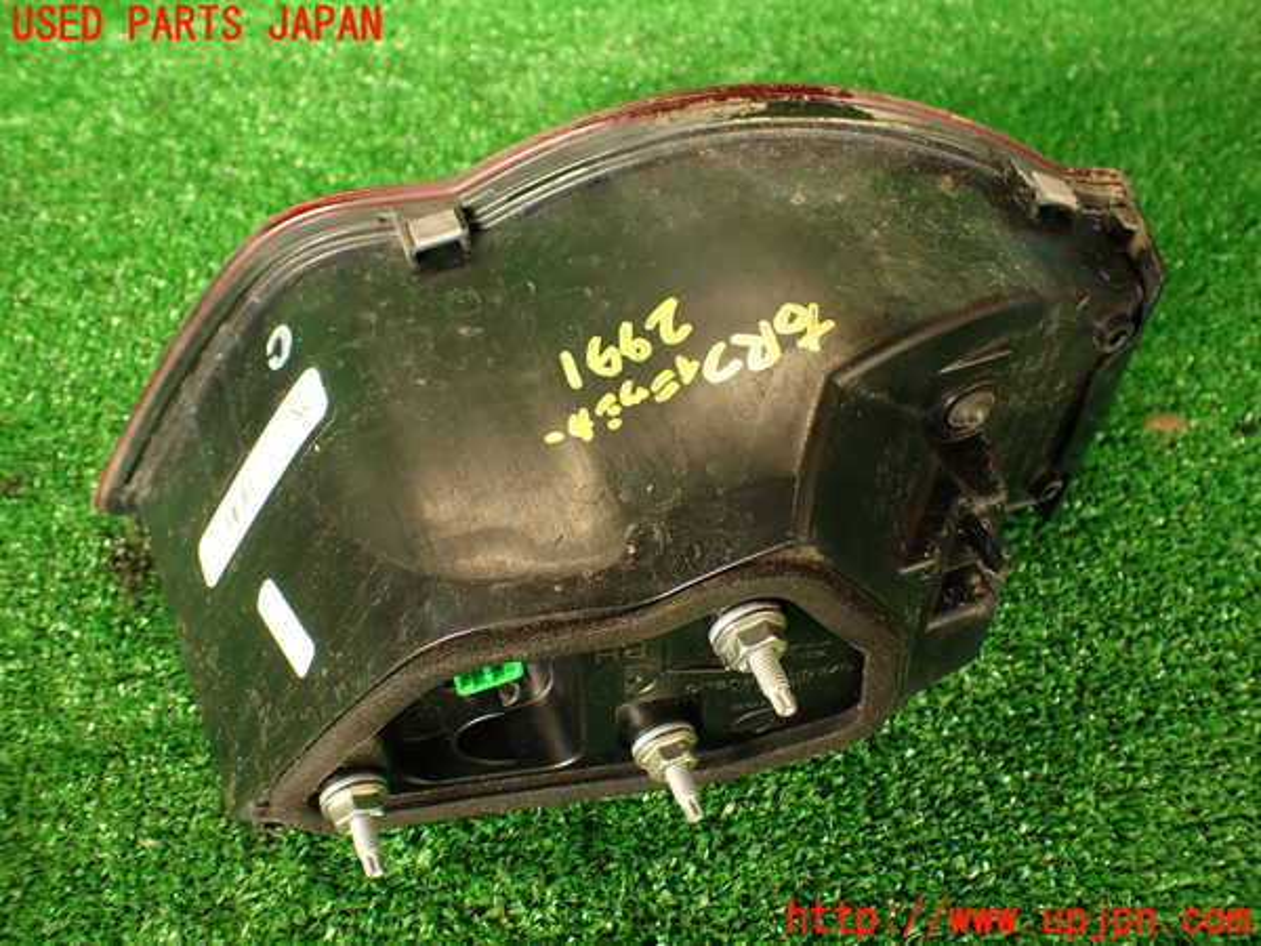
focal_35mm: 32
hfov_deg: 56.8
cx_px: 630
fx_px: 1166
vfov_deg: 44.2
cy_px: 473
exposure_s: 1/60
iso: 125
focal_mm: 5.79
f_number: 2.4
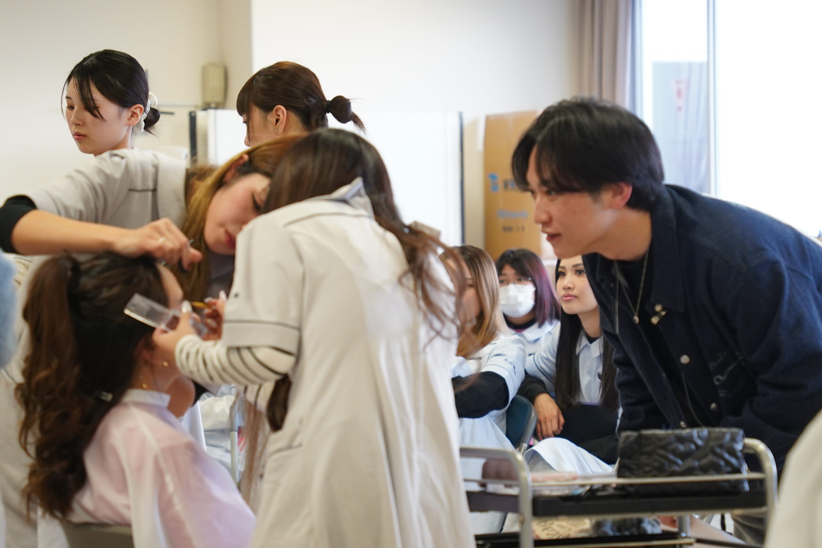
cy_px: 274
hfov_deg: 14.2
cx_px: 411
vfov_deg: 9.5
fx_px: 3311
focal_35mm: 145
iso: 1600
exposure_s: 1/160
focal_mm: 97
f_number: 4.5
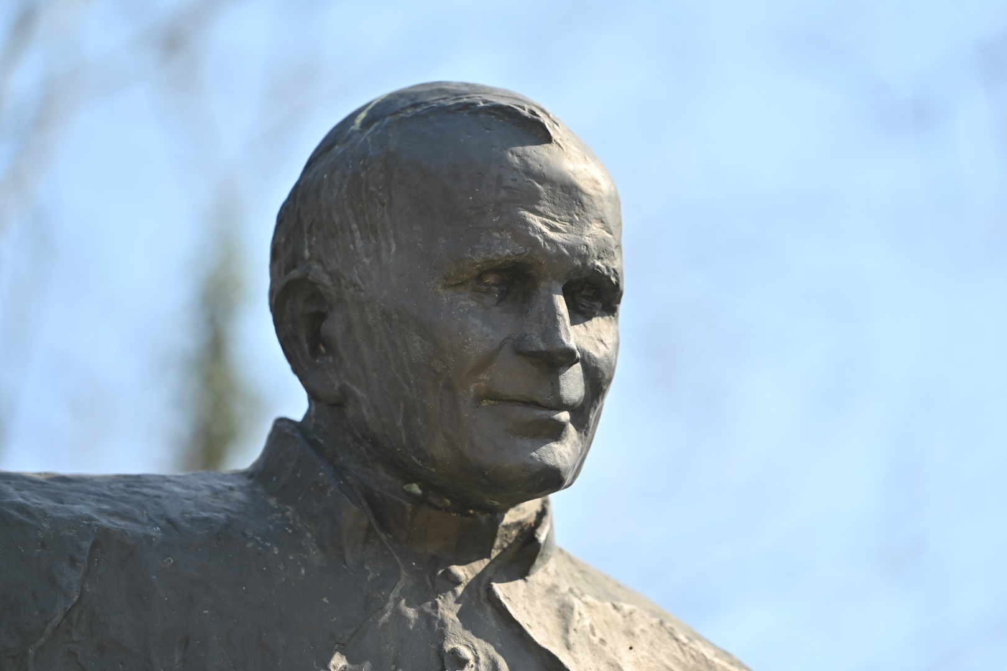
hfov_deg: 11.4
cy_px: 336
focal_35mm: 180
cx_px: 504
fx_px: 5035
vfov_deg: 7.6
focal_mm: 180
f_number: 2.8
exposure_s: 1/1250
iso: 200
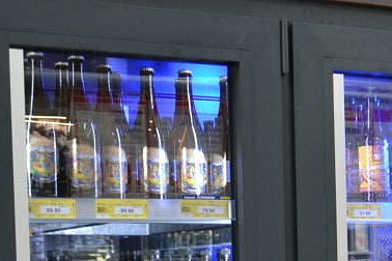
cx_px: 458
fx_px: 1296
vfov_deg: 11.2
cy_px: 338
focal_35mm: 119
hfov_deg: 16.5
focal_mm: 20
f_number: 3.8
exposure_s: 1/40
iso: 400
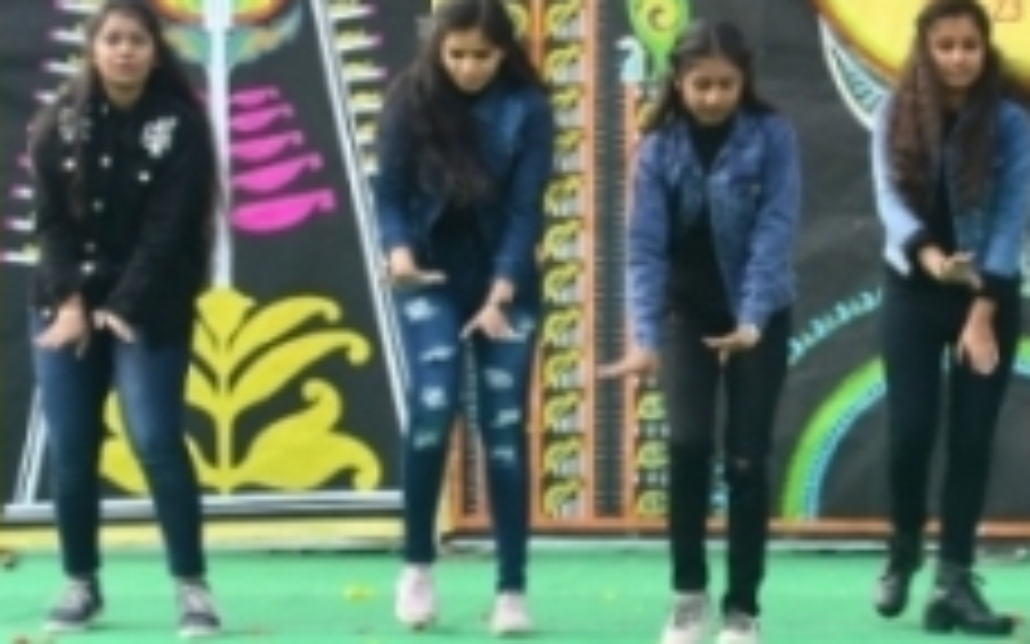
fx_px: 4097
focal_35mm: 146
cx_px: 999
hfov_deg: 14.1
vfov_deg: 9.0
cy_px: 317
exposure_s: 1/250
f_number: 10
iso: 320
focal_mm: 38
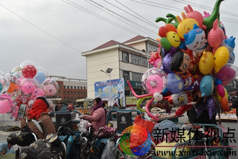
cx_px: 119
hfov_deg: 59.5
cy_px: 80
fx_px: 208
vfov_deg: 41.7
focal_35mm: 32
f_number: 10
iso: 250
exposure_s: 1/400
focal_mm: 21
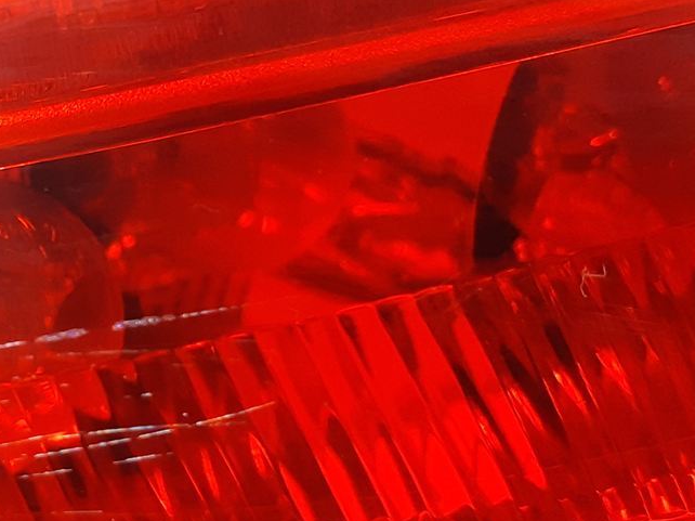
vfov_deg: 17.8
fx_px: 1666
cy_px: 310
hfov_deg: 22.7
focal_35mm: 83
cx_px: 11
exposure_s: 1/33
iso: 200
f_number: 1.7
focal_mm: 3.93
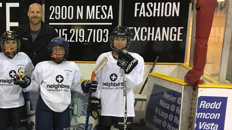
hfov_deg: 37.6
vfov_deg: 22.5
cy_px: 87
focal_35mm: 53
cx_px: 43
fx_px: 326
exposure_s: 1/30
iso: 200
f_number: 2.2
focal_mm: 4.15
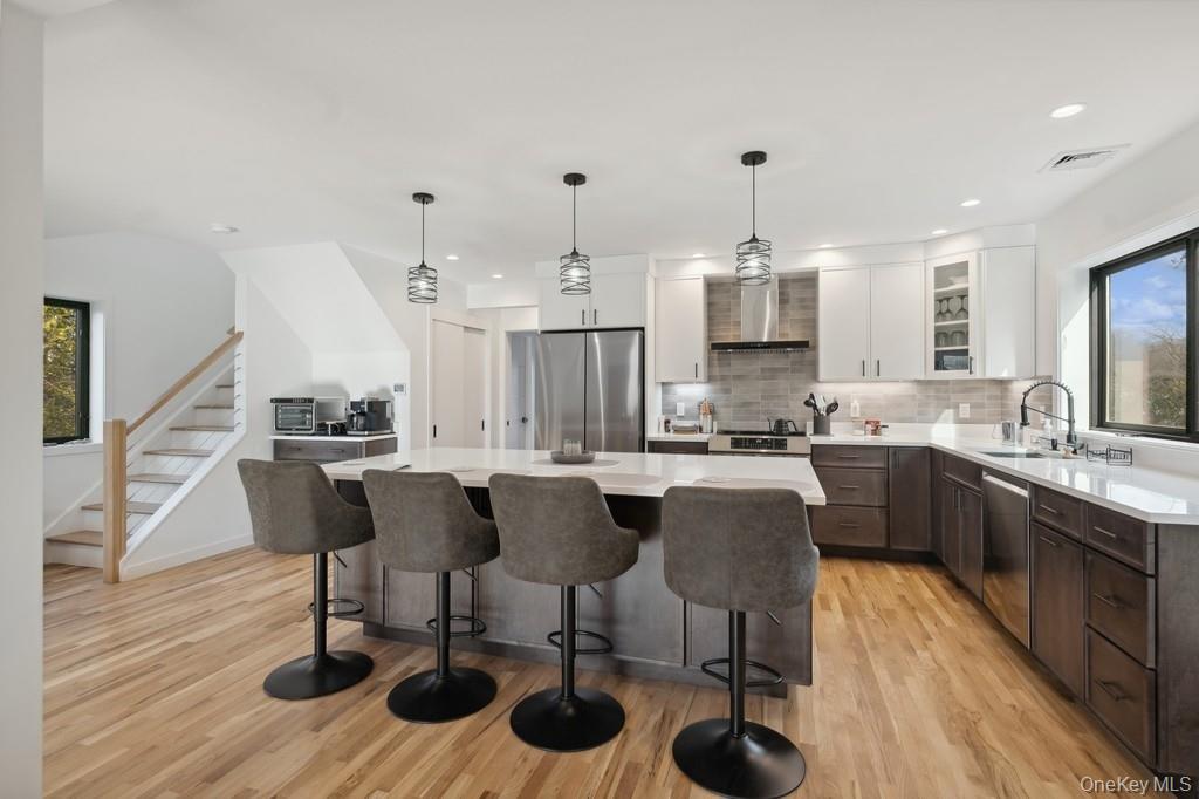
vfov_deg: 68.8
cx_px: 600
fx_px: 583
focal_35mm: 18
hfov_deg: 91.6
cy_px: 400
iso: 64
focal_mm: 17.5
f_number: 5.6
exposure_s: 1/13
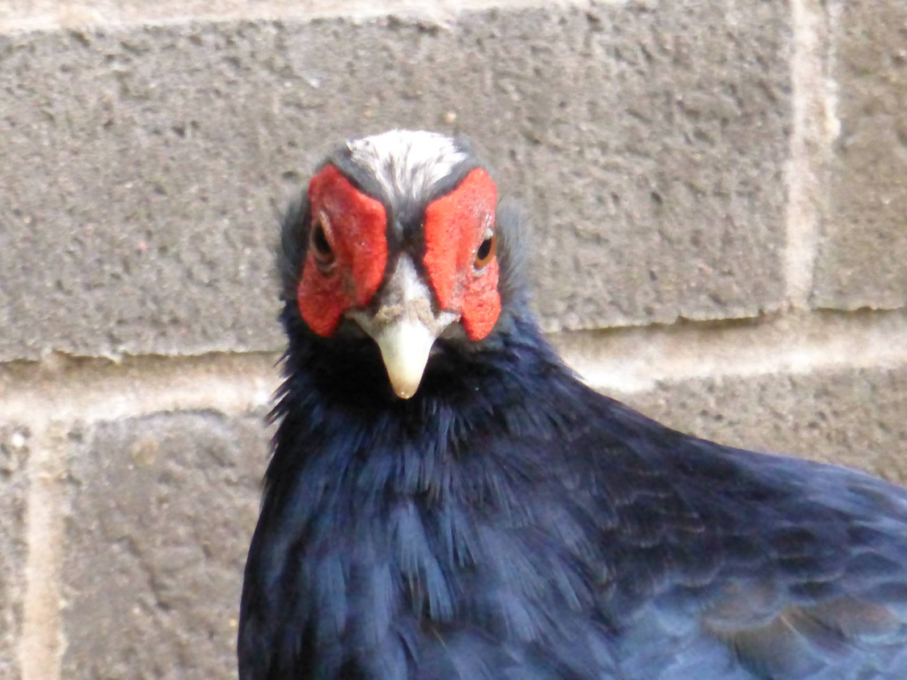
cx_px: 454
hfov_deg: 2.6
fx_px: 20044
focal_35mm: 765
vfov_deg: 1.9
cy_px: 340
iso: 2000
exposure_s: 1/125
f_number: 6.4
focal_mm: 86
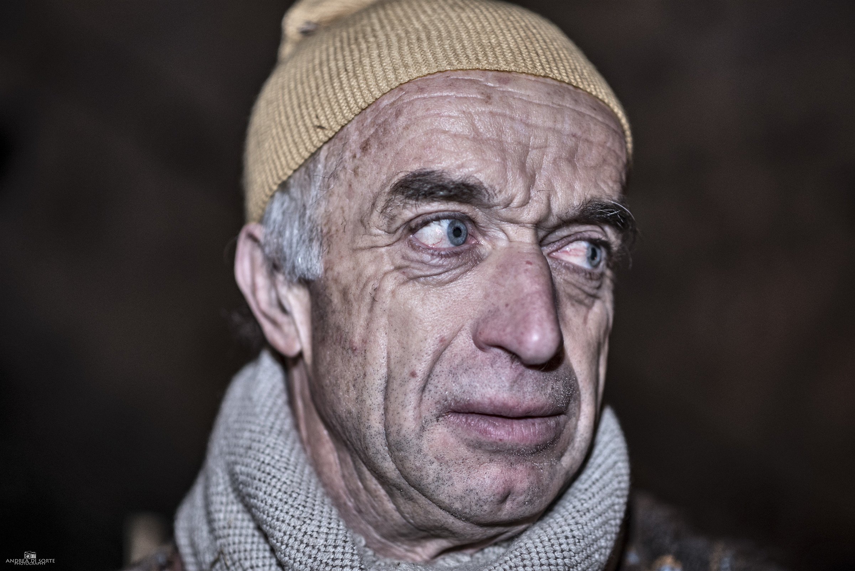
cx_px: 428
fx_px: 2019
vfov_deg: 16.1
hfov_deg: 23.9
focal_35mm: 85
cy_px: 286
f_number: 1.8
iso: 1000
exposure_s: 1/125
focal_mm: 85
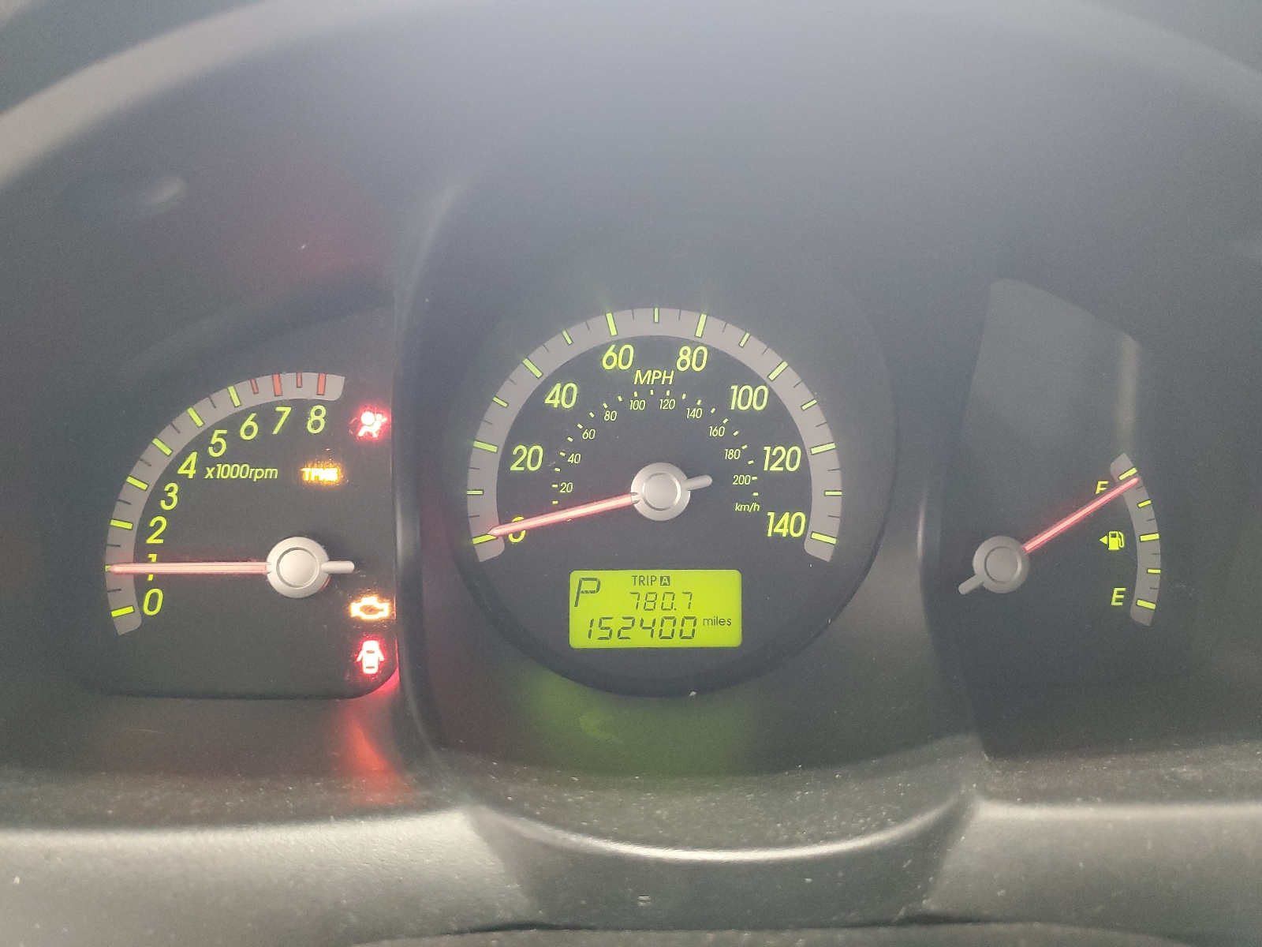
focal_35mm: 26
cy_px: 474
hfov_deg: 67.3
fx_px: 948
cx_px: 631
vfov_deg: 53.1
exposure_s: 1/24
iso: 296
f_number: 1.5
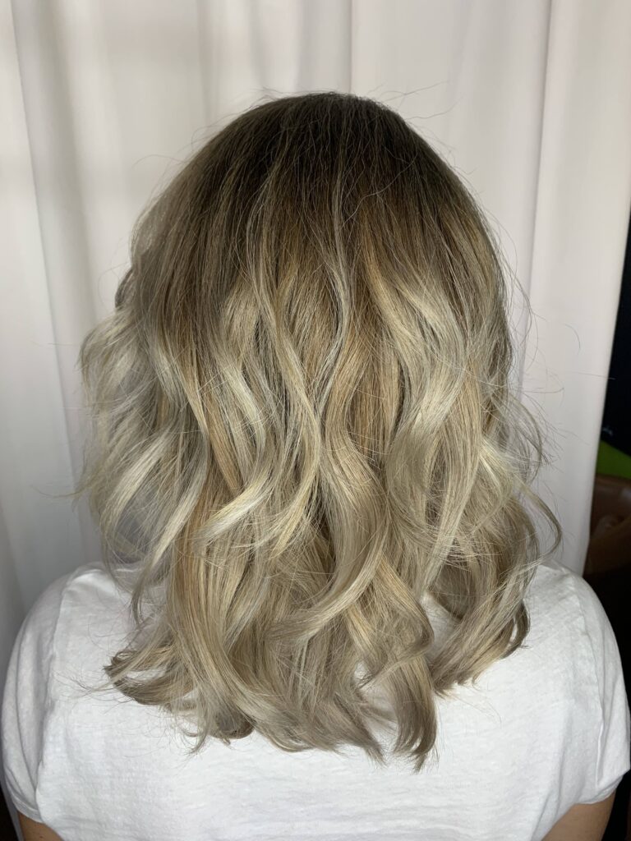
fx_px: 632
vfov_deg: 67.3
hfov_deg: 53.1
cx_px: 316
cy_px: 420
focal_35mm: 26
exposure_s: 1/120
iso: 80
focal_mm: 4.25
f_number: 1.8
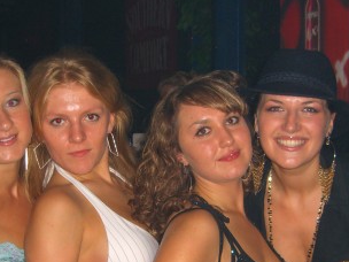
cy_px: 215
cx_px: 170
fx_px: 756
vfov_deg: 19.4
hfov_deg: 26.0
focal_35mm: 75
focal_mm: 7.9
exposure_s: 1/60
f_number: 2.8
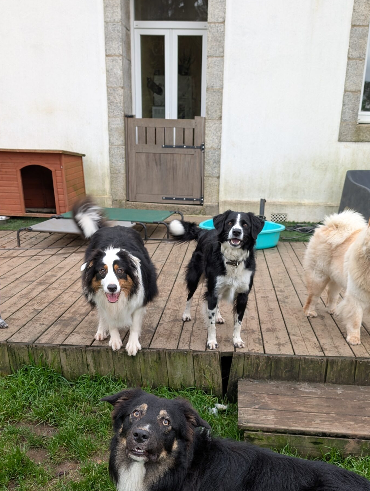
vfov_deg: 52.7
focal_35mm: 34
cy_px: 332
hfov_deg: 41.9
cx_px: 199
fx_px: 483
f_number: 1.68
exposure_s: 1/76.1
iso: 22
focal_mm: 6.9
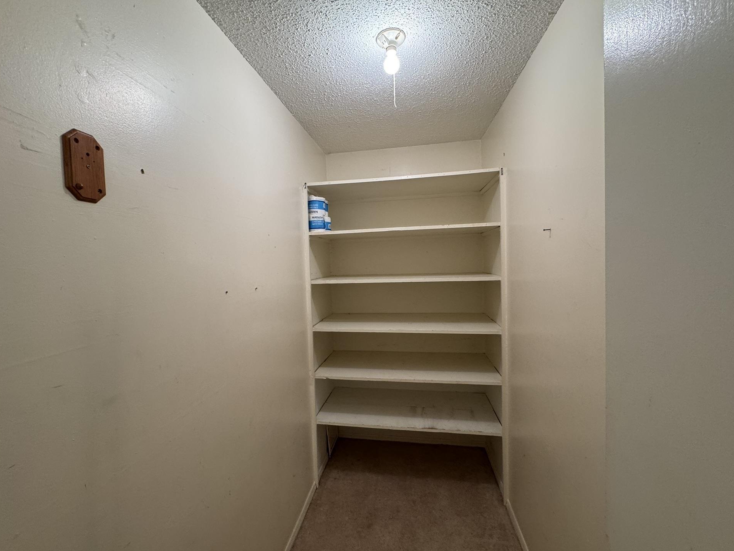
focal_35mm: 15
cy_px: 276
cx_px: 358
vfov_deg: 81.8
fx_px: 318
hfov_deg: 98.1
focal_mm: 2.22
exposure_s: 1/60
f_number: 2.2
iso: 160
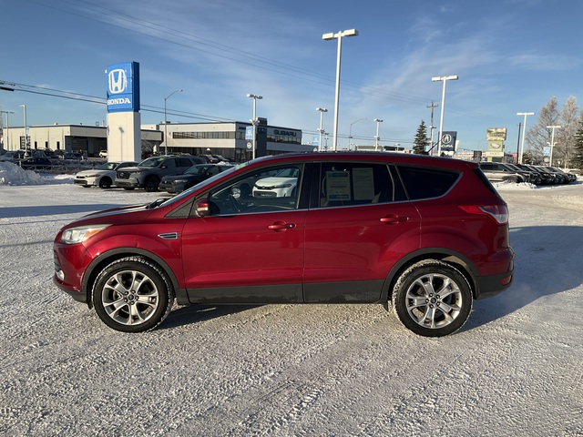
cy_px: 218
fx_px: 488
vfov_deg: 48.2
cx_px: 292
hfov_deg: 61.7
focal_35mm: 29
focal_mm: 3
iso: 25
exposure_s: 1/1626
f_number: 1.8
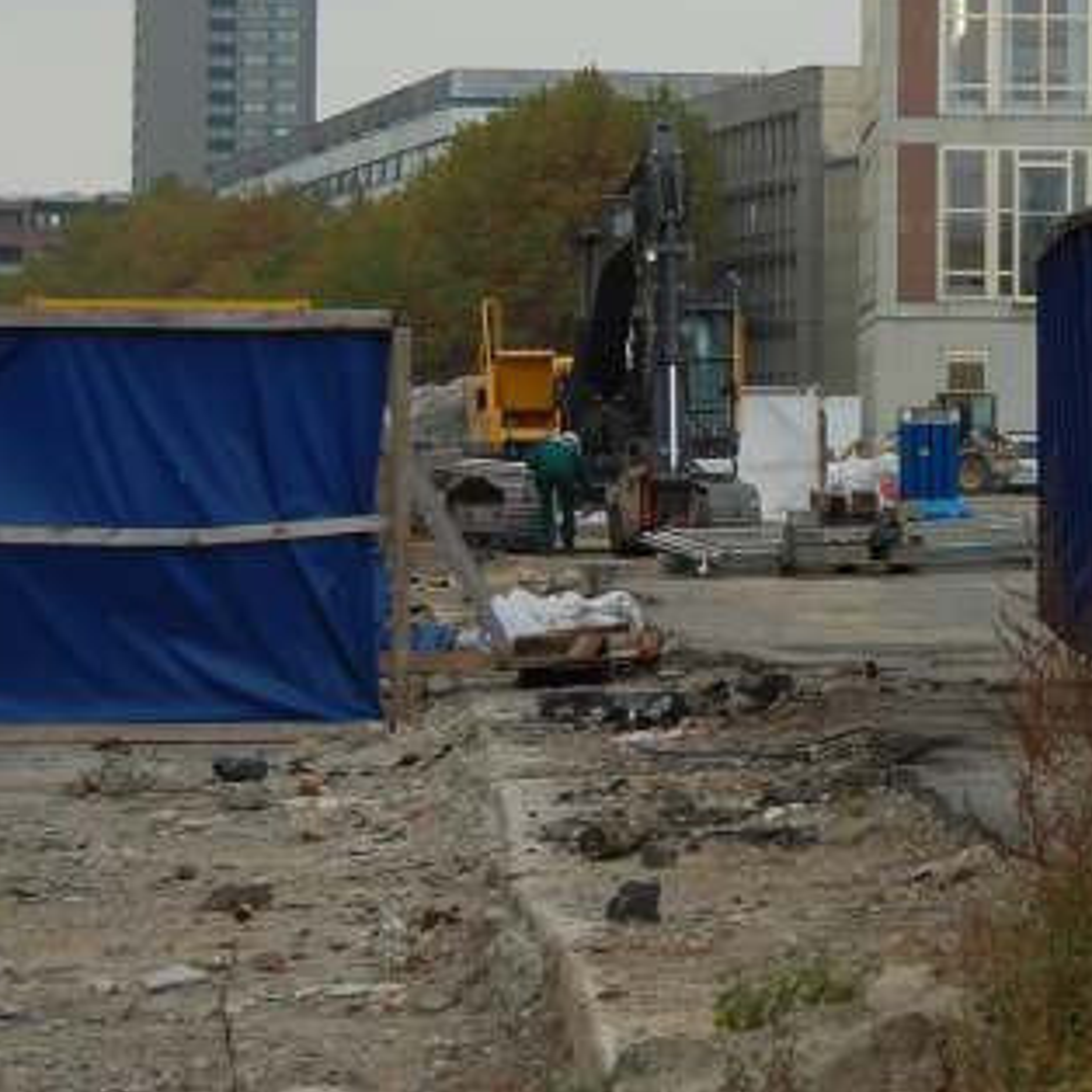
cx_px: 1214
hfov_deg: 10.4
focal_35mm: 166
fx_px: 5925
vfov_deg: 10.5
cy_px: 26
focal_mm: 40
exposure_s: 1/80
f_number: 5
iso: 200
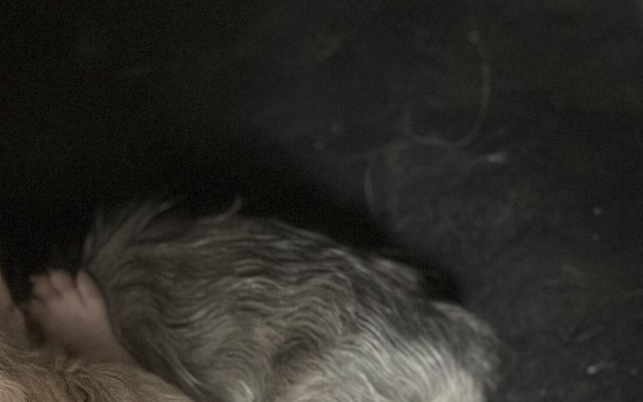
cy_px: 540
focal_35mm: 117
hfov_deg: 17.6
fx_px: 2051
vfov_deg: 10.9
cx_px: 99
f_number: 1.78
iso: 2500
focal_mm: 6.86
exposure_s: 1/14
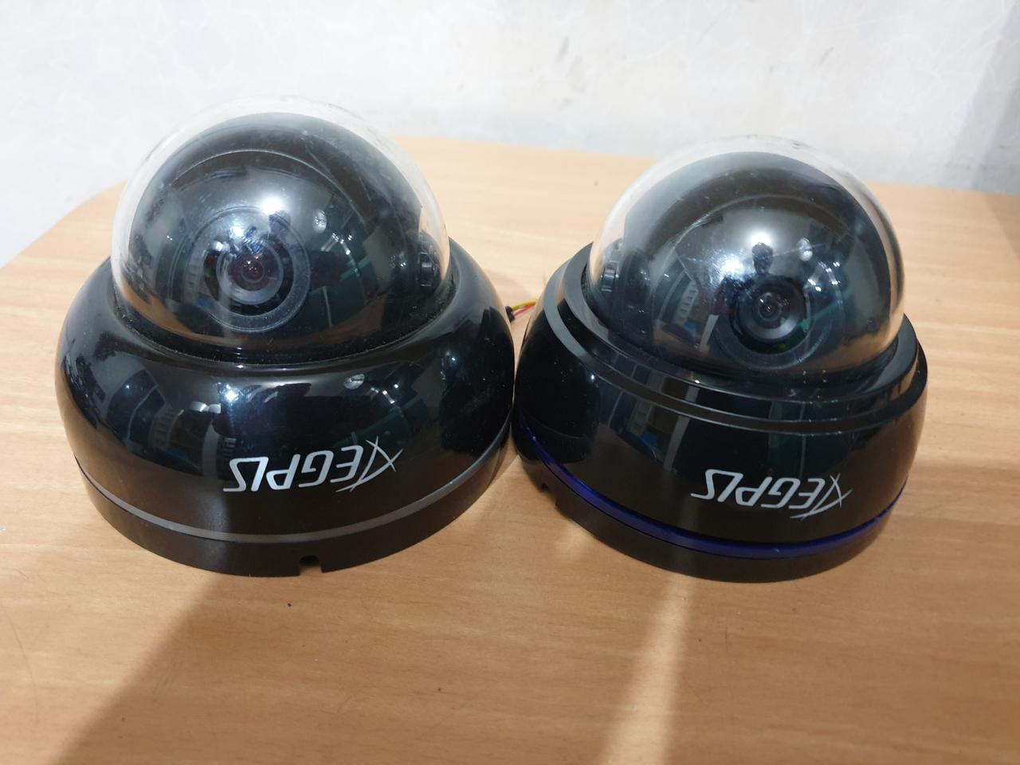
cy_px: 382
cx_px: 510
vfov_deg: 53.1
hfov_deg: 67.3
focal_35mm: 26
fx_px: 766
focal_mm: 4.3
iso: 320
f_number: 1.5
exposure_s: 1/20
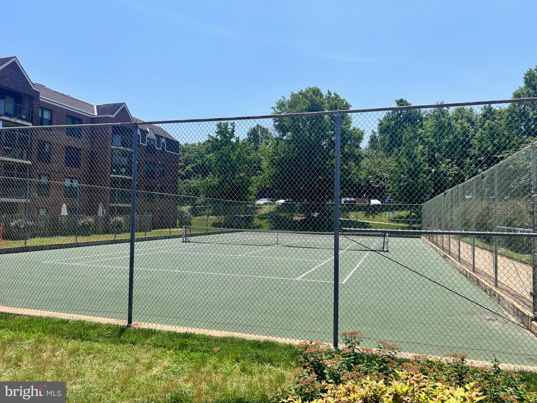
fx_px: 403
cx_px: 268
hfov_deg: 67.3
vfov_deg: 53.1
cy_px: 202
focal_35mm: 26
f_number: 1.5
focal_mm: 5.7
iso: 50
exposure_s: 1/4444
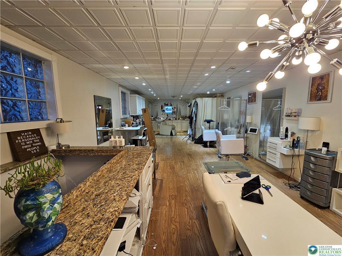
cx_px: 171
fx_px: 128
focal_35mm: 13
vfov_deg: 89.9
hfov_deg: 106.2
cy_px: 128
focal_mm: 2.2
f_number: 2.2
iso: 80
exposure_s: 1/60
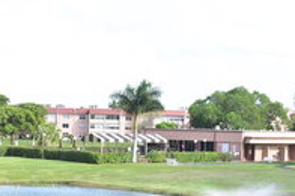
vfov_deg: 13.1
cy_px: 190
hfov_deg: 19.7
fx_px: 843
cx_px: 83
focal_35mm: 103
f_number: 5.6
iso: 100
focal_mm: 28
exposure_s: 1/125
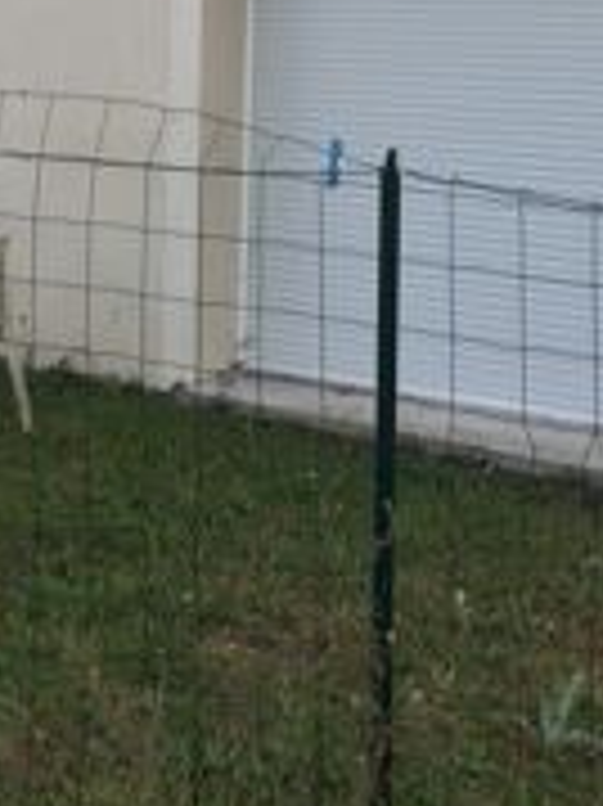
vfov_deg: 26.8
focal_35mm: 69
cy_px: 25
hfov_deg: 21.3
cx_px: 248
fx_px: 1605
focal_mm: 4.15
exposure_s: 1/100
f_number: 2.2
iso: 32
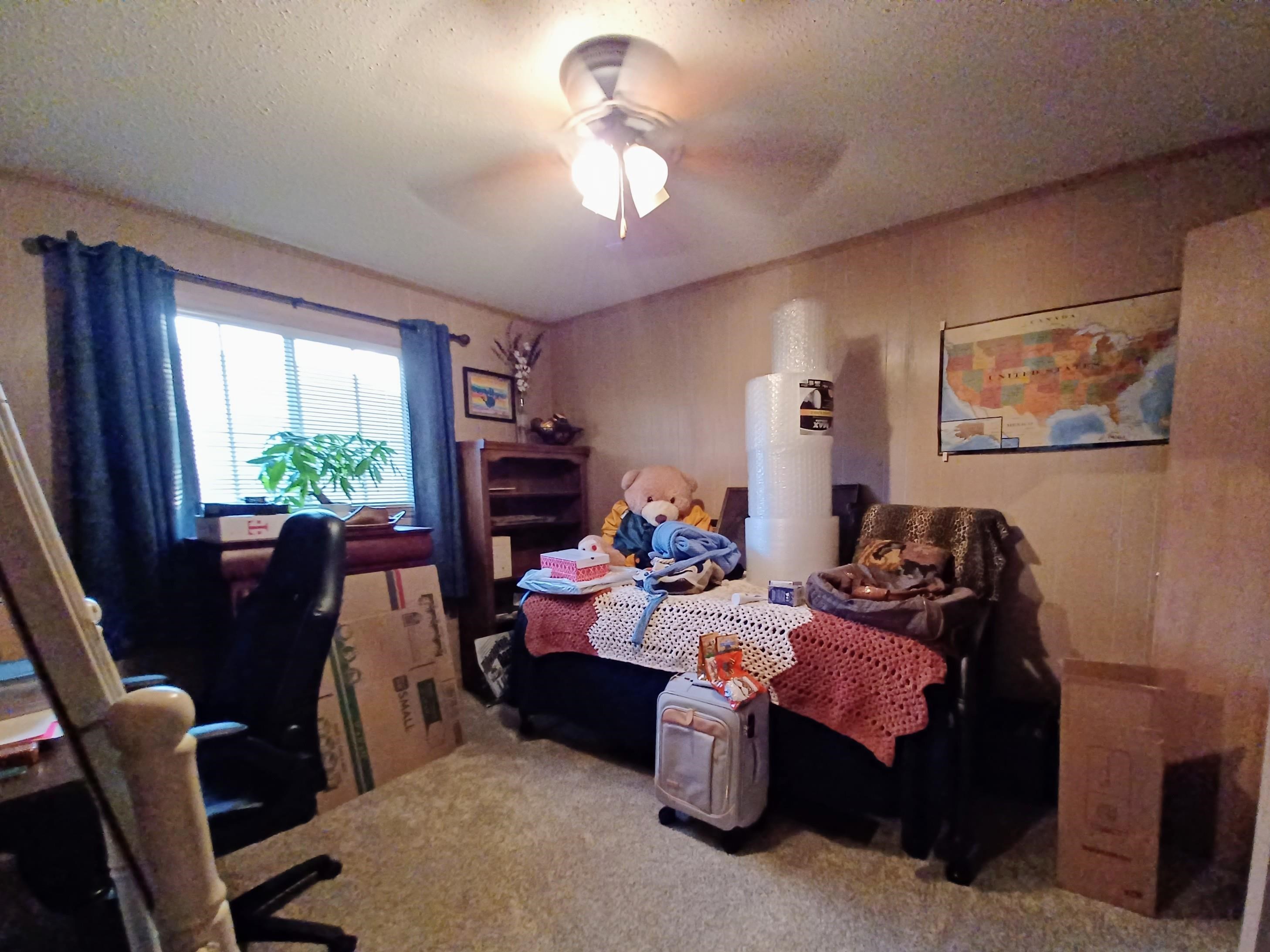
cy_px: 476
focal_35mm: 13
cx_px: 635
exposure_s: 1/24
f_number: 2.2
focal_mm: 1.42
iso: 250
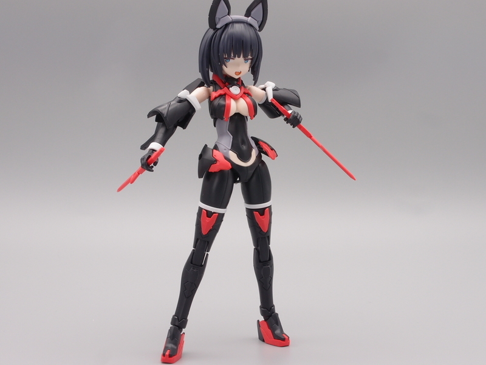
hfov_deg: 34.9
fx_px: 772
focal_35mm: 55
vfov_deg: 26.6
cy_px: 182
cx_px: 243
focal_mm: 11.84
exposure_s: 1/5
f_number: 8
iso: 100
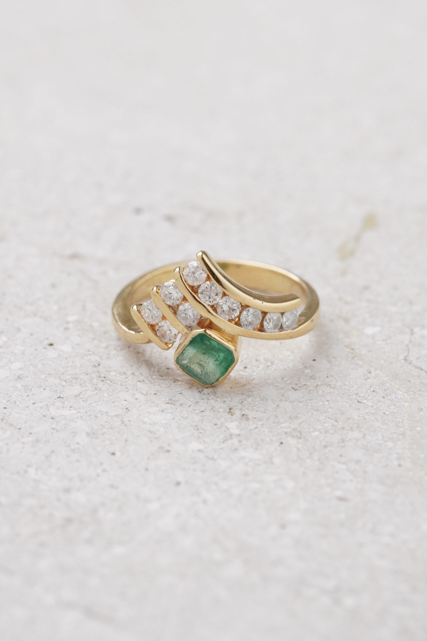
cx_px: 214
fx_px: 1868
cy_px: 320
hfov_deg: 13.0
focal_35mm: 105
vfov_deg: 19.5
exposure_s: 1/160
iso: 1250
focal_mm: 70
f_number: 9
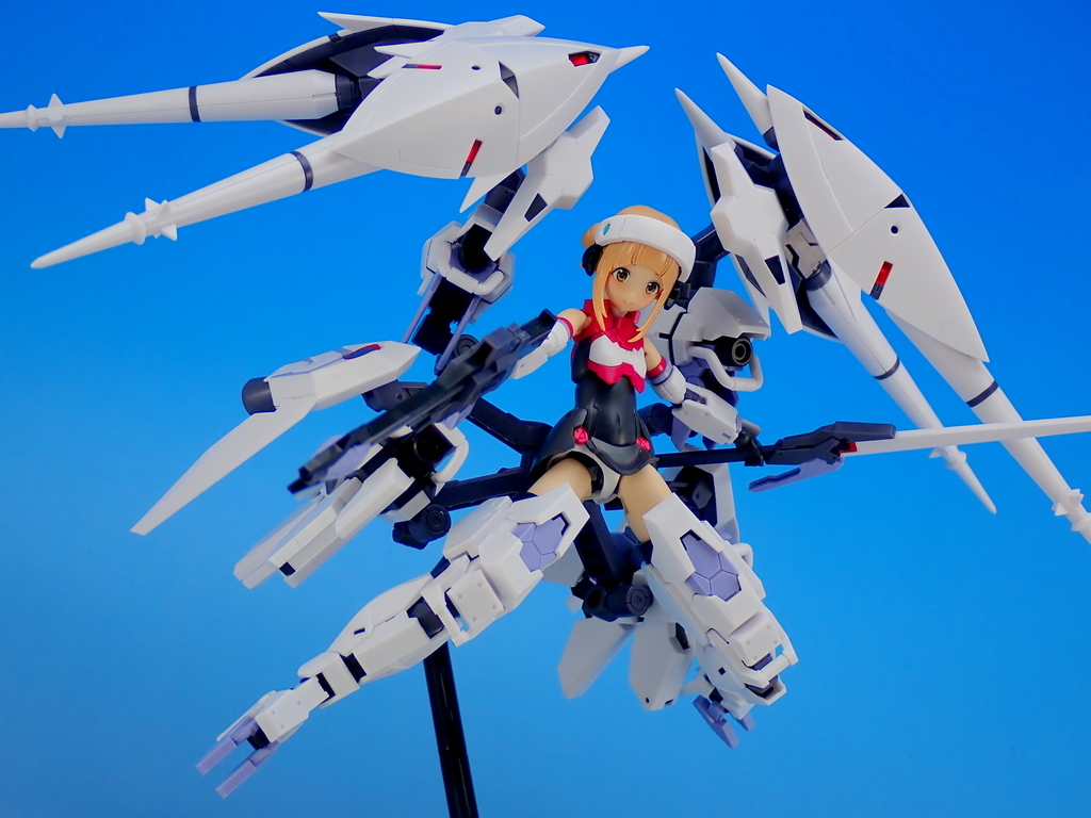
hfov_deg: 31.2
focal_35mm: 62
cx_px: 546
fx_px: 1954
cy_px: 409
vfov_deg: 23.7
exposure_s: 1/25
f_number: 3.6
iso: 100
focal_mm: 11.09
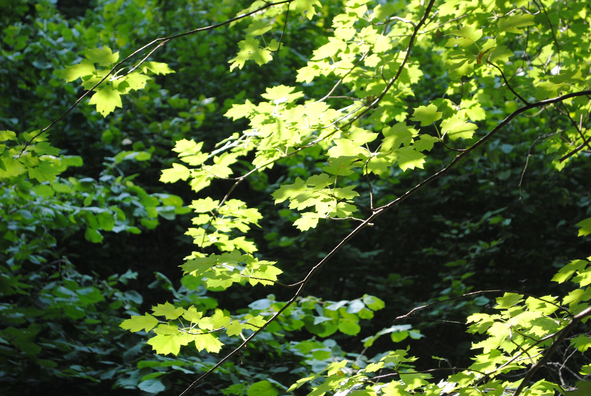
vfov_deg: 16.6
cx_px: 296
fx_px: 1356
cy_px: 198
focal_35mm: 82
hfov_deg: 24.6
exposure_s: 1/80
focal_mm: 55
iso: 200
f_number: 5.6
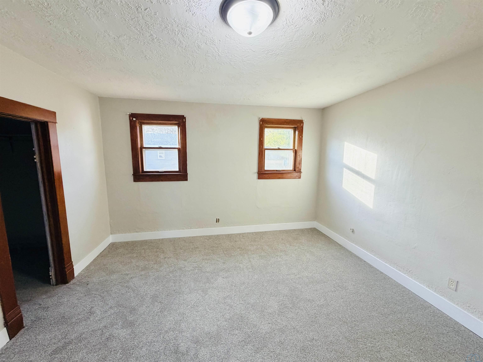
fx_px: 195
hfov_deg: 102.1
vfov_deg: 85.7
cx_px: 242
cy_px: 181
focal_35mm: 14
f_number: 2.2
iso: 200
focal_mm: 2.22
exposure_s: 1/120
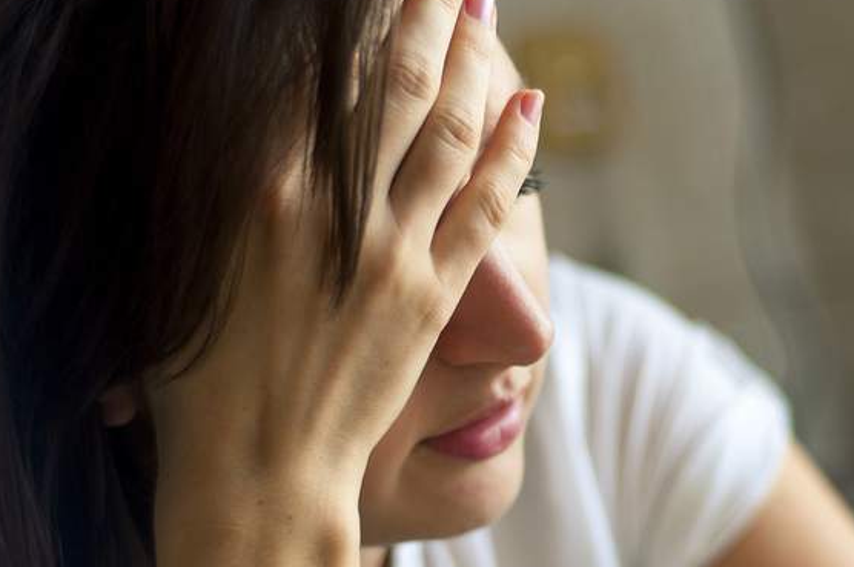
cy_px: 361
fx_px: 2558
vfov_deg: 12.6
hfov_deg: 18.9
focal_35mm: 108
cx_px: 599
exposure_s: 1/200
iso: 400
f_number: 1.8
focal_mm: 50
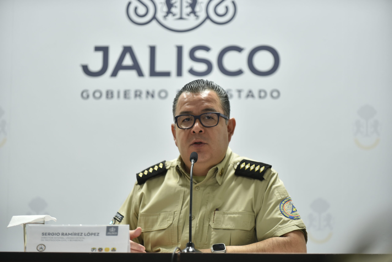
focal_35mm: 150
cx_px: 196
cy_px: 131
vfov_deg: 9.2
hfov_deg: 13.7
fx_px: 1634
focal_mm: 150
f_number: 2.8
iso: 320
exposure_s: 1/100
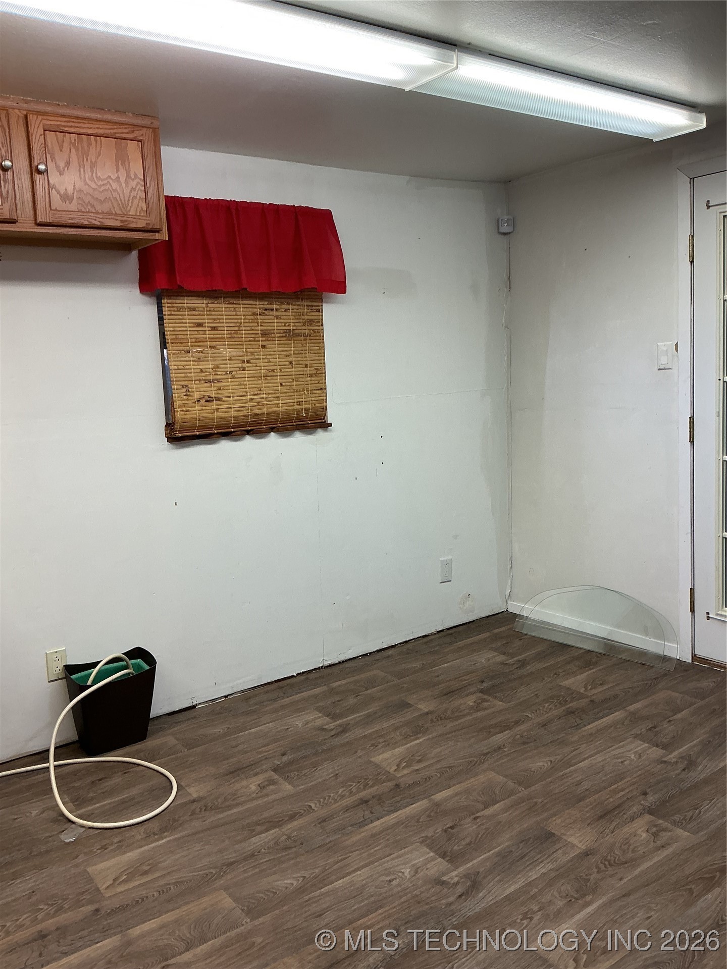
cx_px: 364
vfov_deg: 61.7
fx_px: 812
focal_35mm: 29
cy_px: 484
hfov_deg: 48.2
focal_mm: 3
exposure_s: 1/60
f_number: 1.8
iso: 50
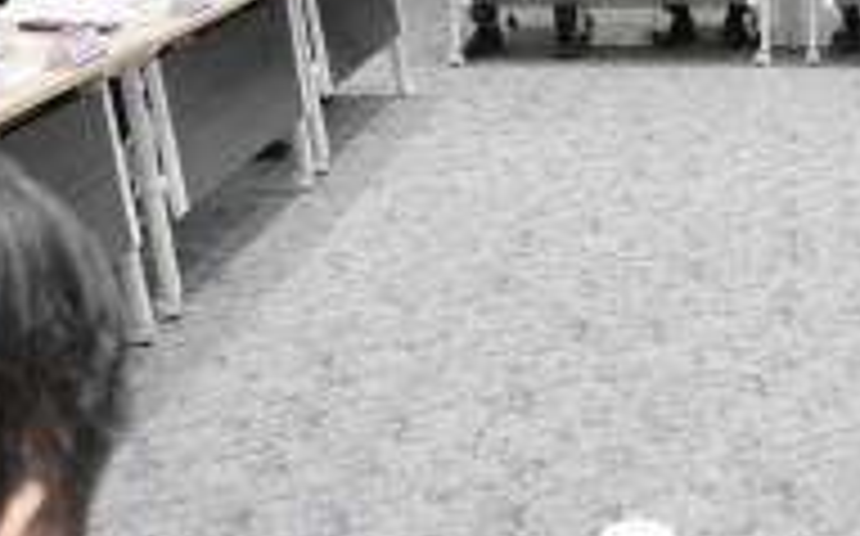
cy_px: 236
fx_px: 1920
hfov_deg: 24.4
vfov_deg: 15.9
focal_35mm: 82
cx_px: 799
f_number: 6.3
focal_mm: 24
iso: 4000
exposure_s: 1/160
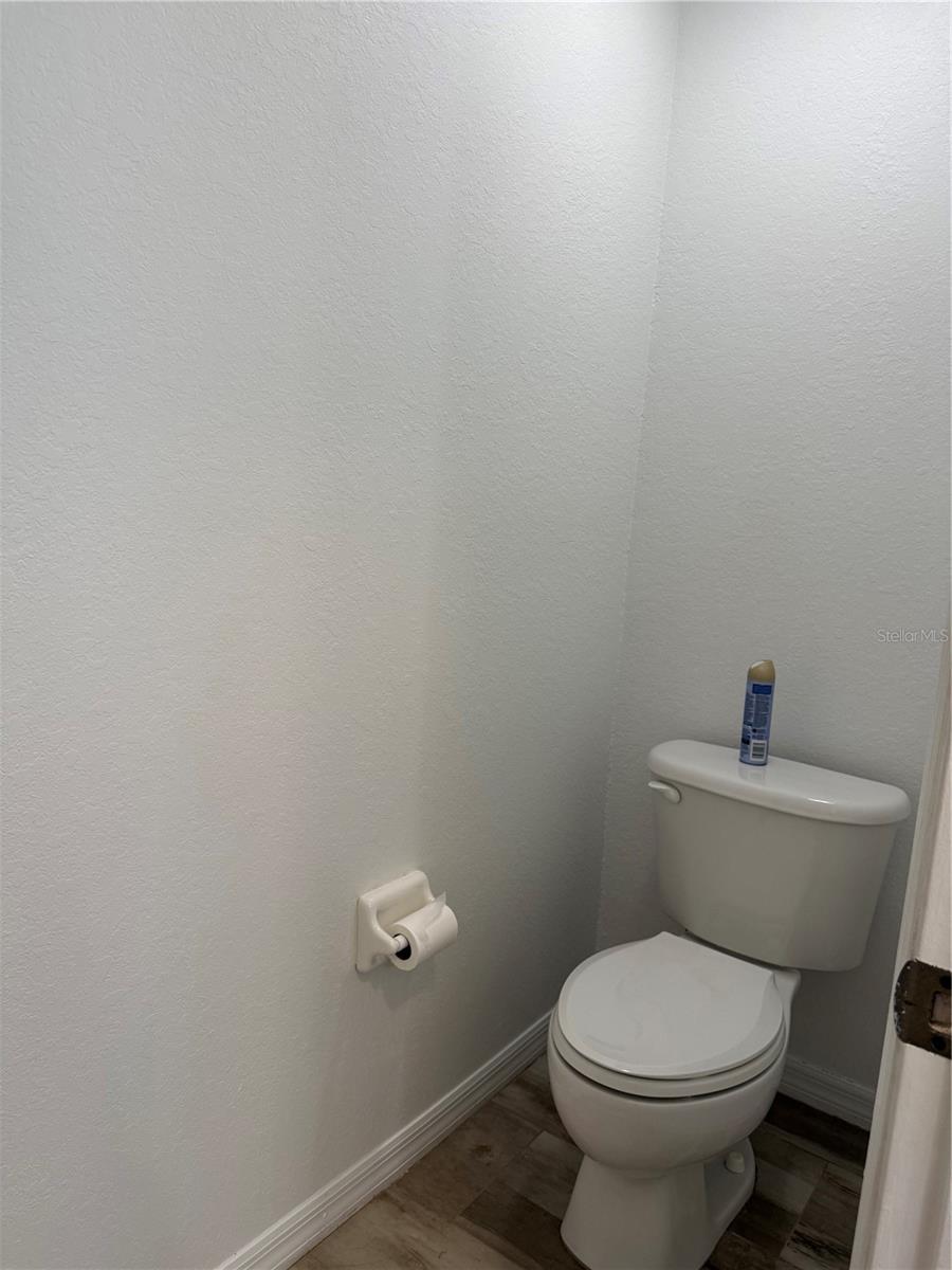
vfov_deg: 71.6
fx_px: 880
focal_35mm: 24
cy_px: 635
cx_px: 476
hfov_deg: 56.8
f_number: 1.78
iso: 160
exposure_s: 1/60
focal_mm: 6.76
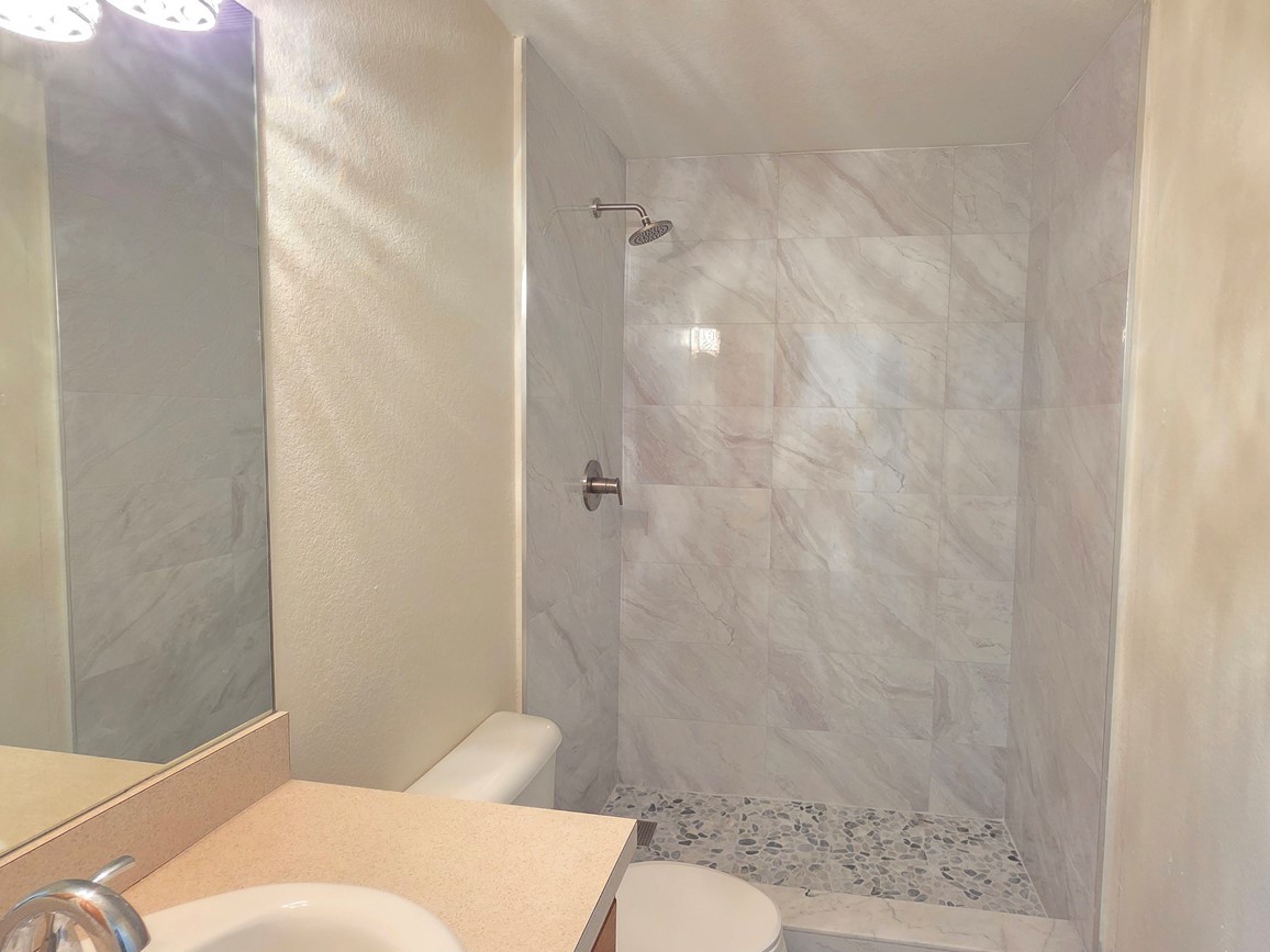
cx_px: 703
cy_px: 482
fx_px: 660
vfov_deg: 71.6
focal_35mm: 18
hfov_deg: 87.4
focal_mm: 2.2
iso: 800
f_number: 1.9
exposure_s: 1/60
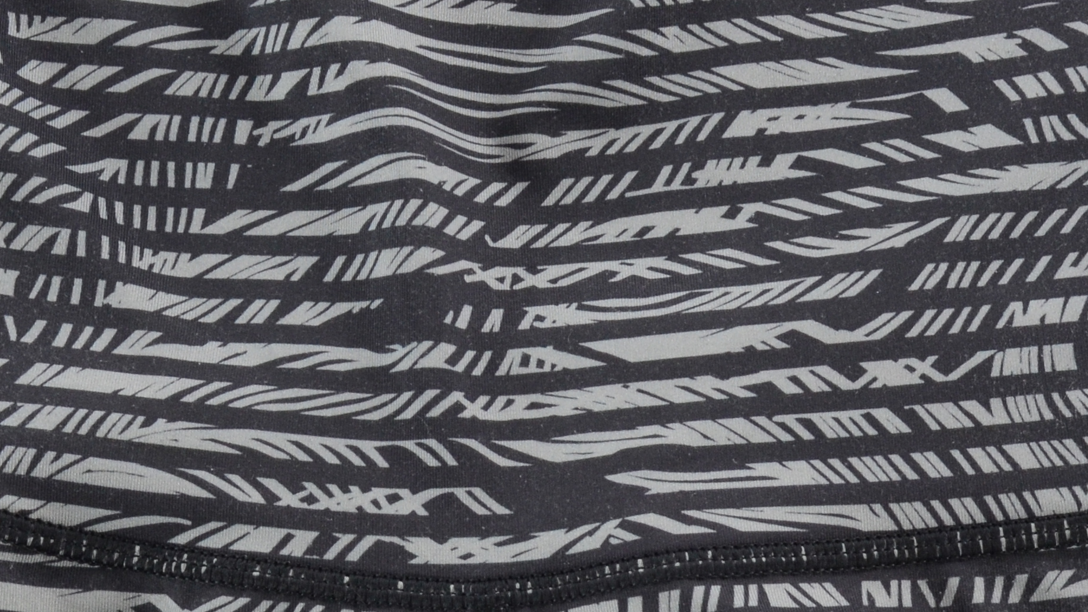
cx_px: 554
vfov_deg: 9.5
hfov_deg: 17.0
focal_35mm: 126
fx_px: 3635
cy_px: 649
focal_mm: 30
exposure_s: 1/100
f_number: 16
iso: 400
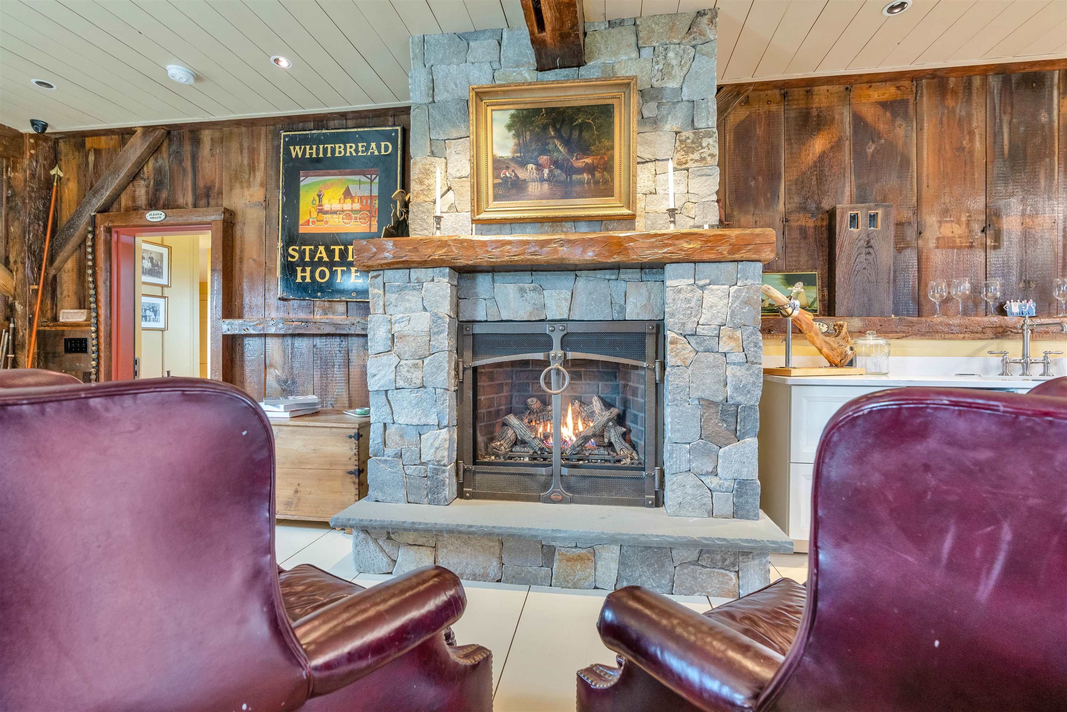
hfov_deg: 96.7
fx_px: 474
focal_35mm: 16
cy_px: 356
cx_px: 534
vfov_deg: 73.8
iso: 800
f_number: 8
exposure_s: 1/6
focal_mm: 16
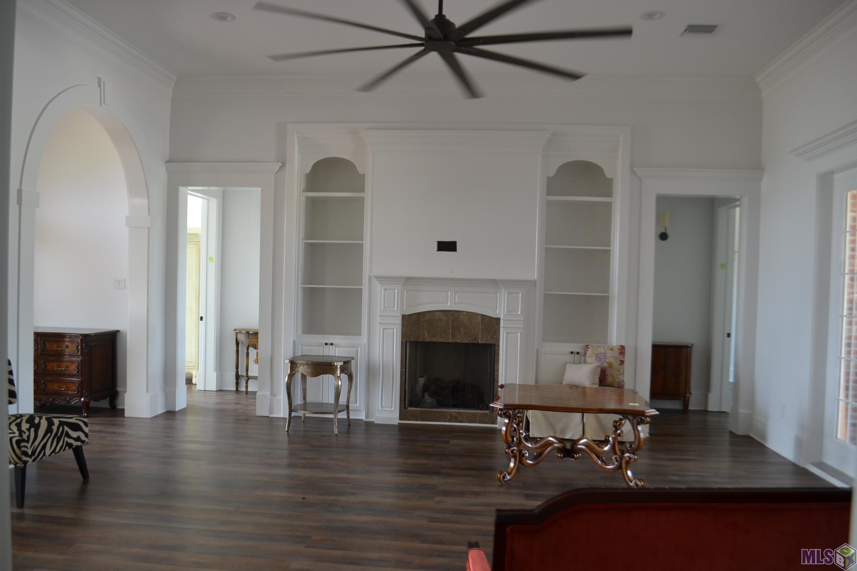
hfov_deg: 67.4
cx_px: 428
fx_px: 643
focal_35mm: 27
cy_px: 286
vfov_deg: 47.9
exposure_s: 1/40
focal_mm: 18
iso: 400
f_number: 3.5
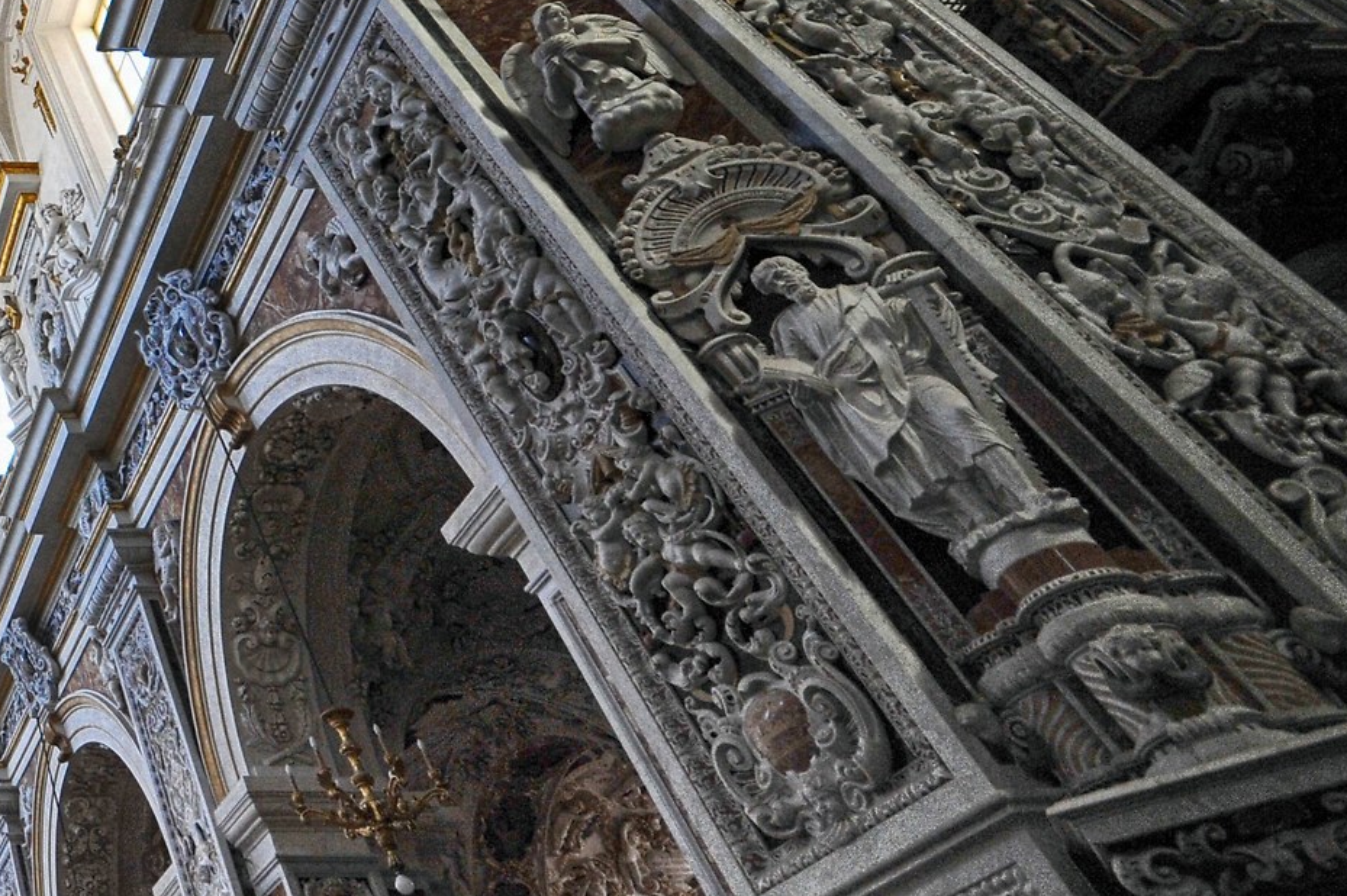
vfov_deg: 41.1
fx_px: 1159
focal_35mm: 31
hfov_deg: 39.5
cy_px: 233
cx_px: -328
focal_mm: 12
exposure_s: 1/80
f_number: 4.5
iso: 1600
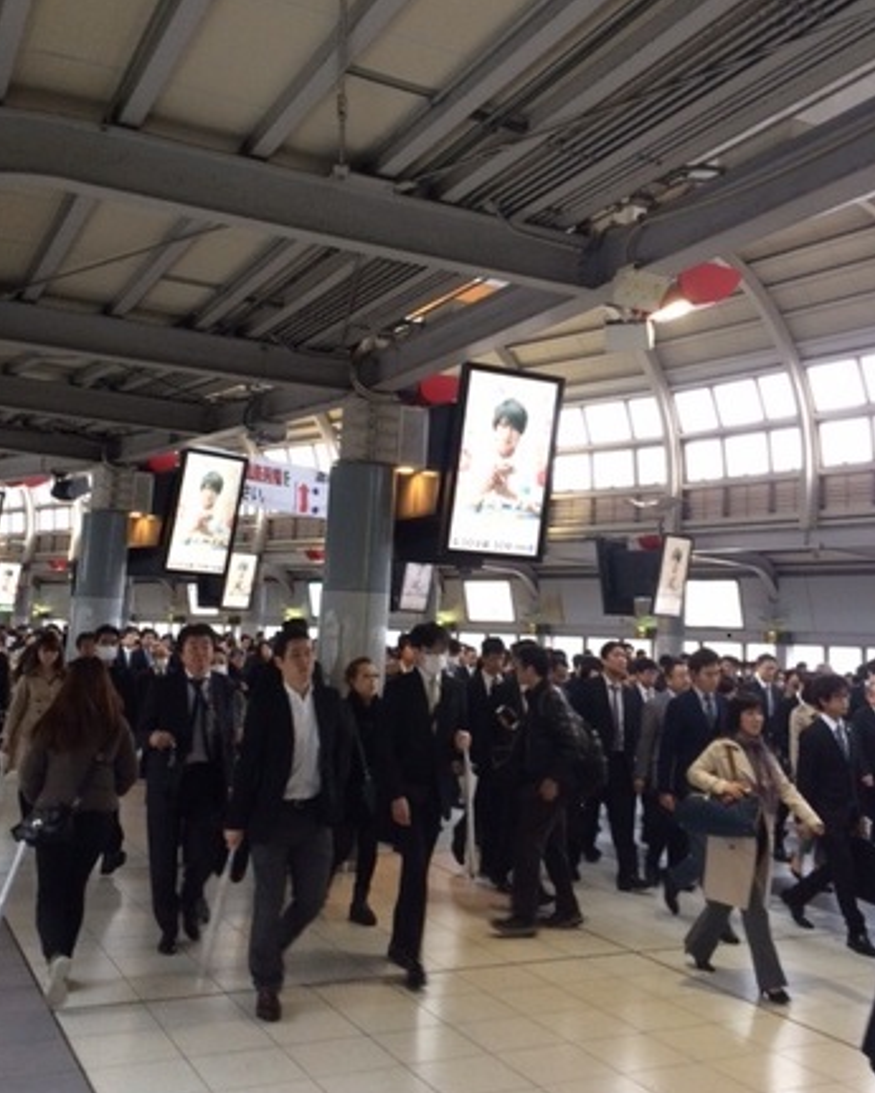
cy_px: 458
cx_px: 491
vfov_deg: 51.3
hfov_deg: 42.2
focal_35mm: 35
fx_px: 1133
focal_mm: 4.15
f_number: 2.2
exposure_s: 1/30
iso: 125
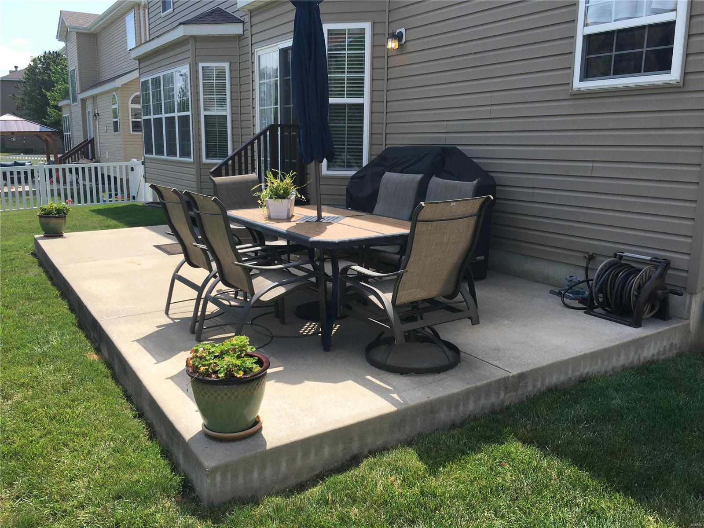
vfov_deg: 48.2
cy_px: 264
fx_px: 590
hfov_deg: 61.7
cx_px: 352
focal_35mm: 29
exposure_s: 1/1099
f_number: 2.2
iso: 25
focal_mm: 4.15
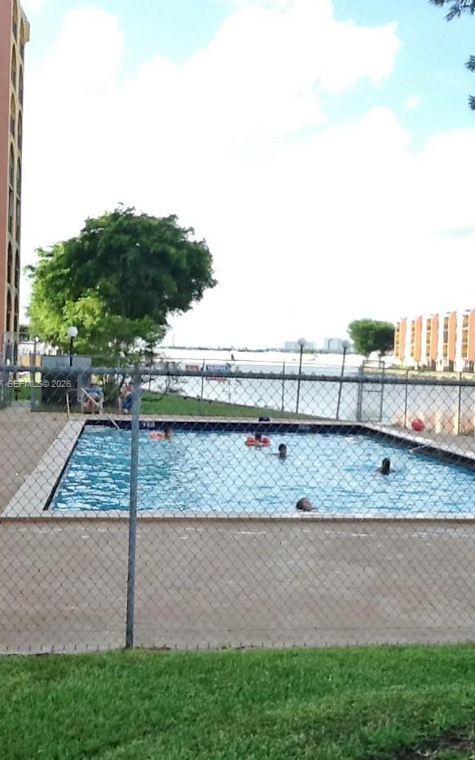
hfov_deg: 26.9
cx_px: 249
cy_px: 384
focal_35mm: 48
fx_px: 994
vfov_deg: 41.8
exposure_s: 1/581
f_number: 2.4
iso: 40
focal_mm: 2.03
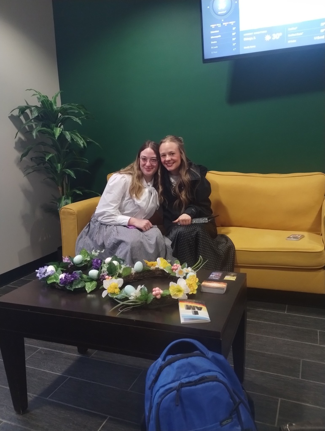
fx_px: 350
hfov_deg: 49.9
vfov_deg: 63.4
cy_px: 216
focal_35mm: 28
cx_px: 162
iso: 2178
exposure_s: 1/20
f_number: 1.8
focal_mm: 4.27
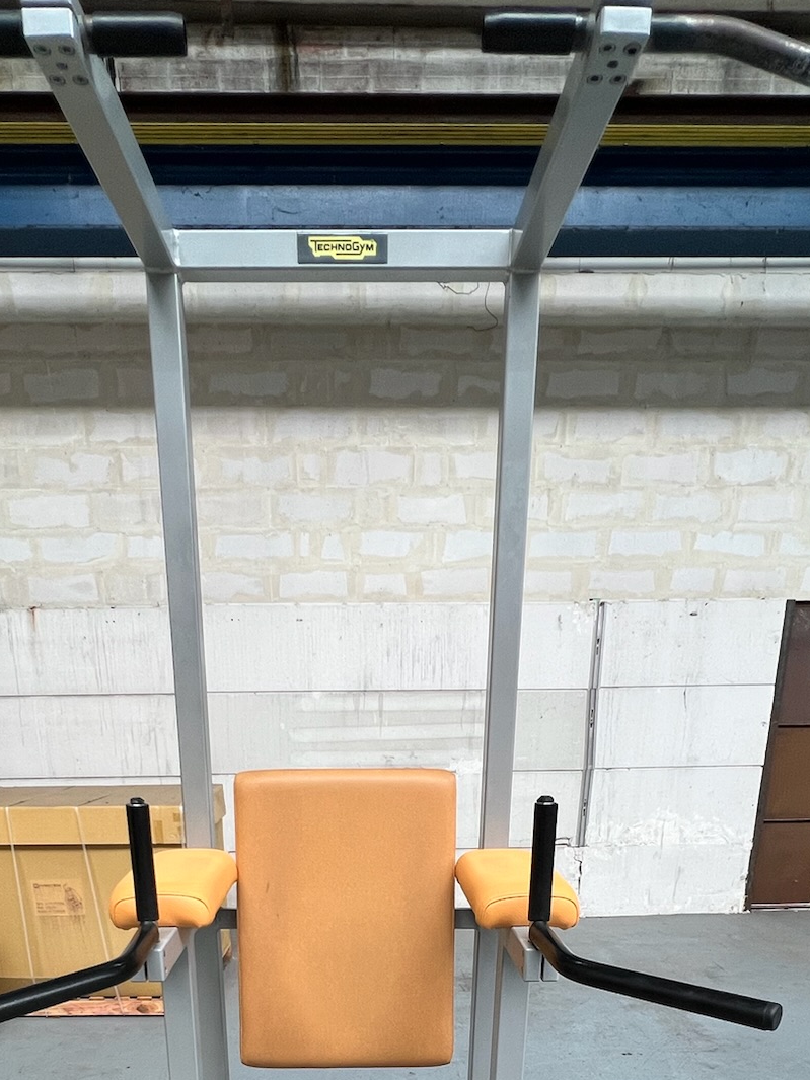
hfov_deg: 54.7
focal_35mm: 25
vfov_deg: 58.9
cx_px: 353
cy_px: 978
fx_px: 780
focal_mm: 1.57
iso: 80
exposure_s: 1/100
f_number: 1.8
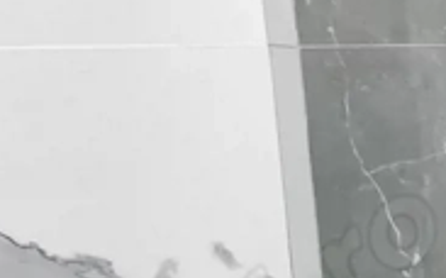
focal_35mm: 151
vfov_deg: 8.5
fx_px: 1834
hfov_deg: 11.7
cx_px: 1028
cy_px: 432
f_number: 1.8
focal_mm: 5.4
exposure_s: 1/50
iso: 250
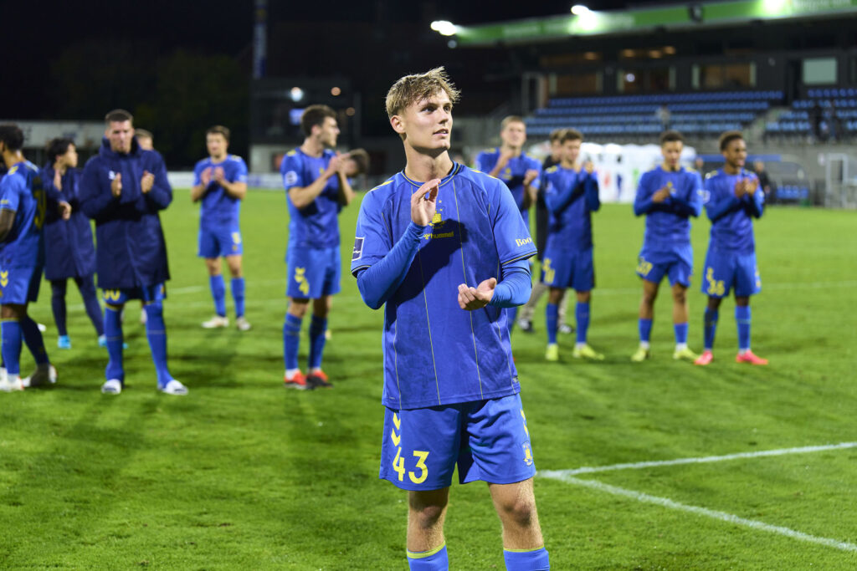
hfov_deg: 26.6
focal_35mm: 76
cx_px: 428
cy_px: 286
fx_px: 1809
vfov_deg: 18.0
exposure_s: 1/640
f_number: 2.8
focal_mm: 76
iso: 2000
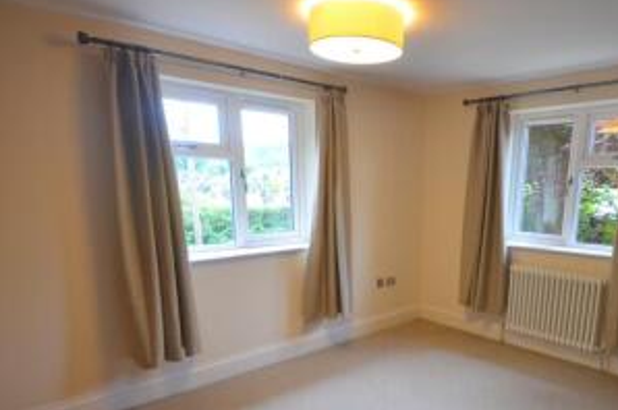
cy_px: 276
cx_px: 392
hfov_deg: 72.4
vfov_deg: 51.9
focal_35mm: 24
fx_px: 412
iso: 720
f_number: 4
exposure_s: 1/60
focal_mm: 10
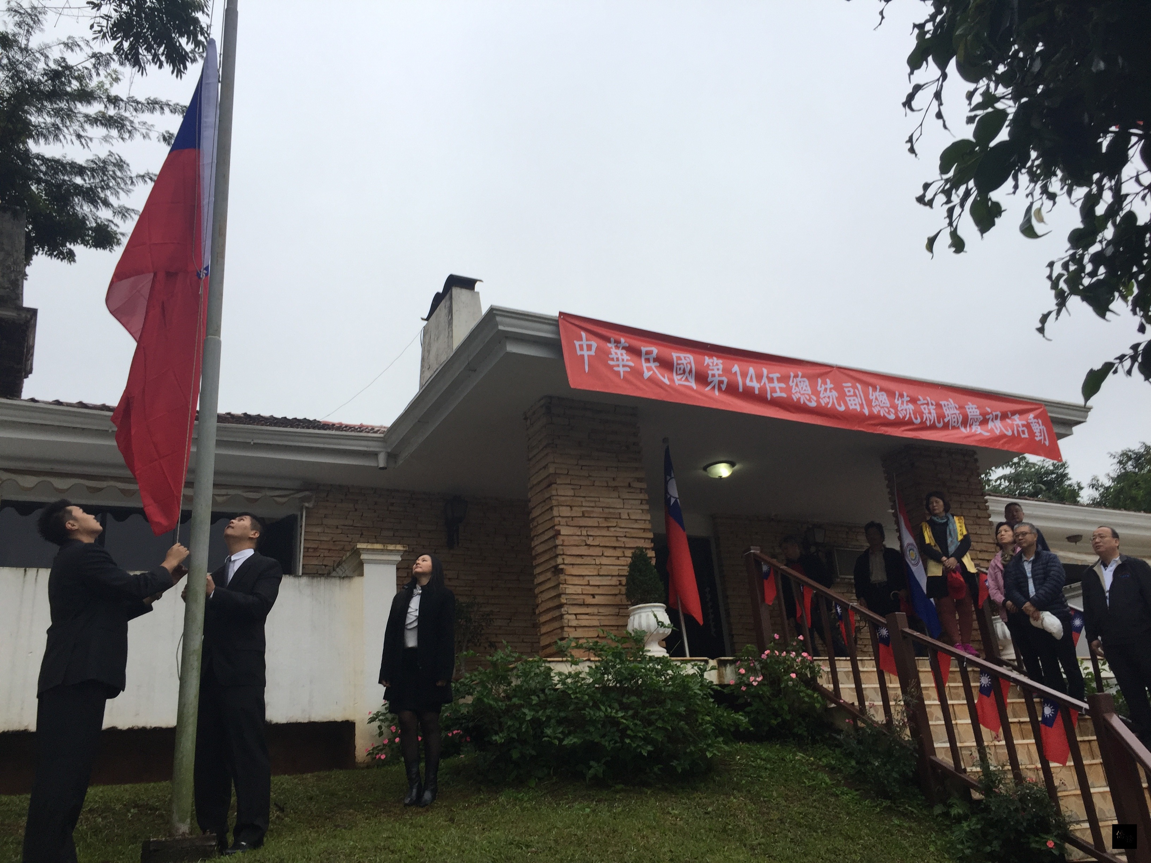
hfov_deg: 61.7
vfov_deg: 48.2
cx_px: 576
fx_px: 964
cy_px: 432
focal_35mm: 29
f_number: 2.2
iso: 32
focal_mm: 4.15
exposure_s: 1/105
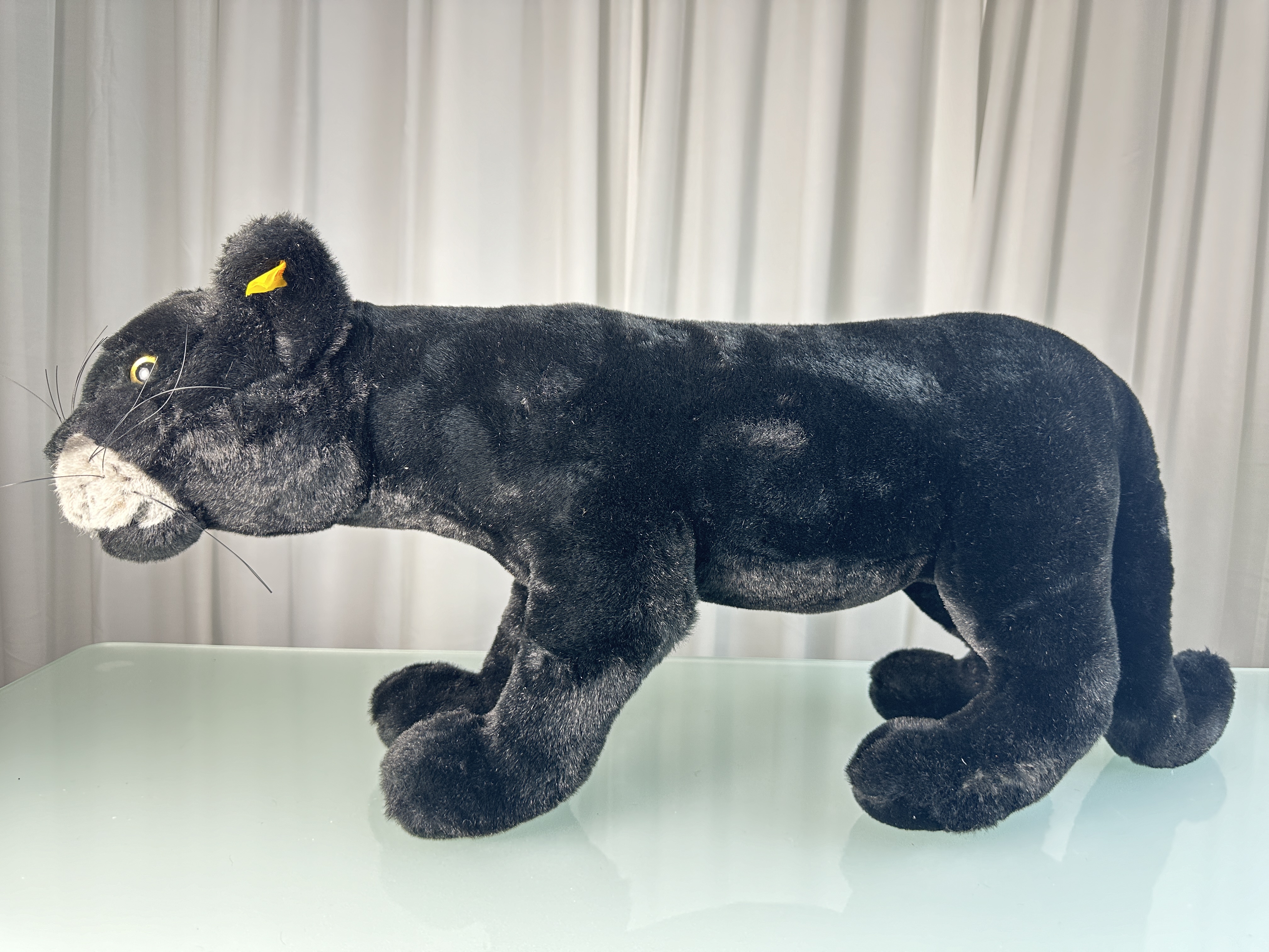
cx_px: 634
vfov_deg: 56.8
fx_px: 880
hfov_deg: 71.6
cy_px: 476
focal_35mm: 24
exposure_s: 1/50
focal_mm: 6.86
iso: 160
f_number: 1.78
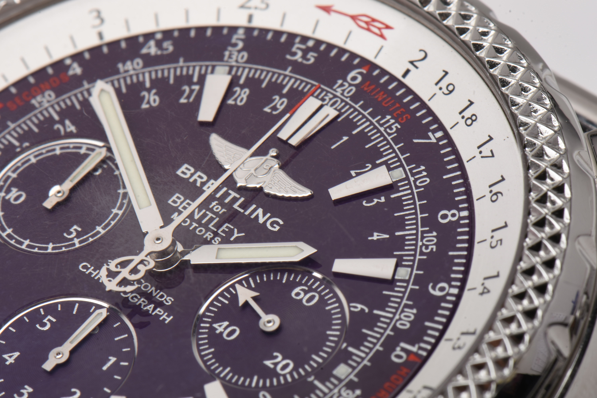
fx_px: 2114
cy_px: 199
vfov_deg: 10.8
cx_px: 298
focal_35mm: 128
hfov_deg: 16.1
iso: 100
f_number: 29
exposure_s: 1/100
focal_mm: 85
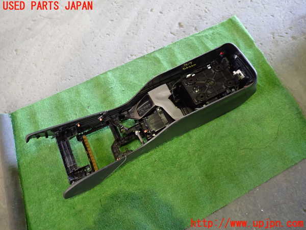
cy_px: 115
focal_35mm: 25
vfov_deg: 54.9
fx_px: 221
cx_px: 153
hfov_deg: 69.4
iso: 640
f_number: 2
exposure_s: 1/30
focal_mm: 4.5
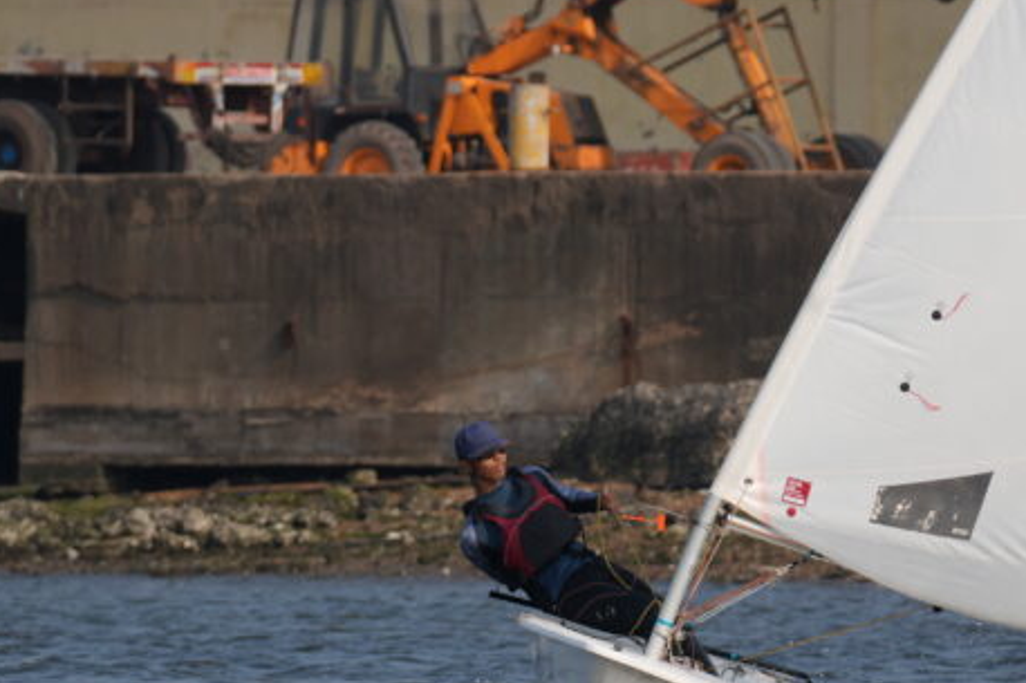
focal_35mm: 658
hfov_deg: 3.1
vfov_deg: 2.1
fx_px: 18757
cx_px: 632
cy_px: 385
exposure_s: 1/800
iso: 125
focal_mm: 261.9
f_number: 6.3
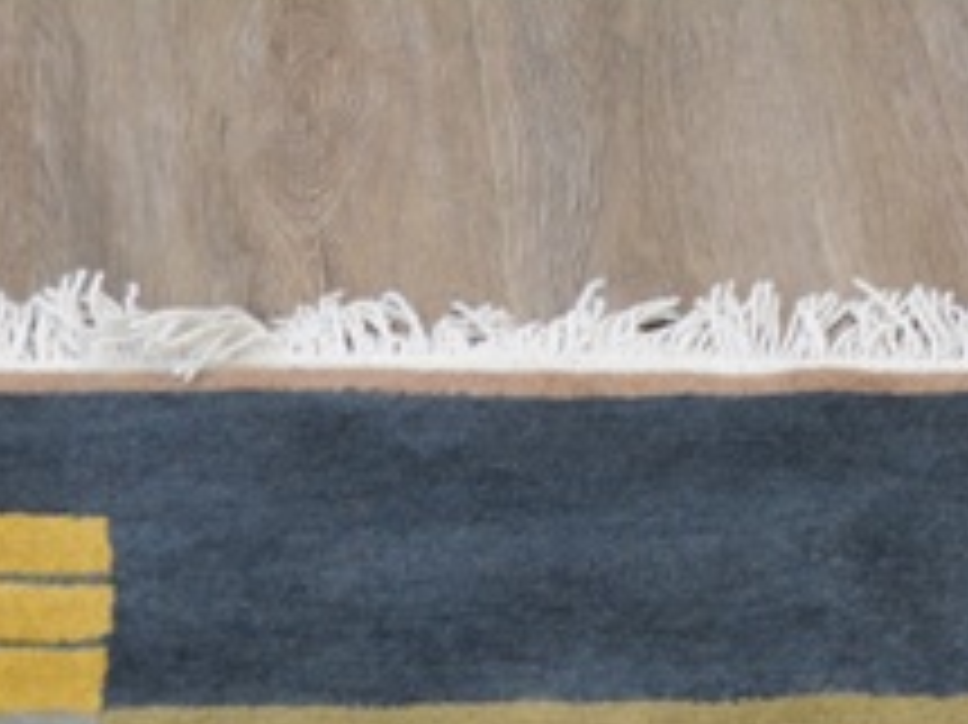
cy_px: 1336
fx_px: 5394
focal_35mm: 193
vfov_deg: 7.4
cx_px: 486
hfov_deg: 10.3
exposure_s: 1/30
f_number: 4.8
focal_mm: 32
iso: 800
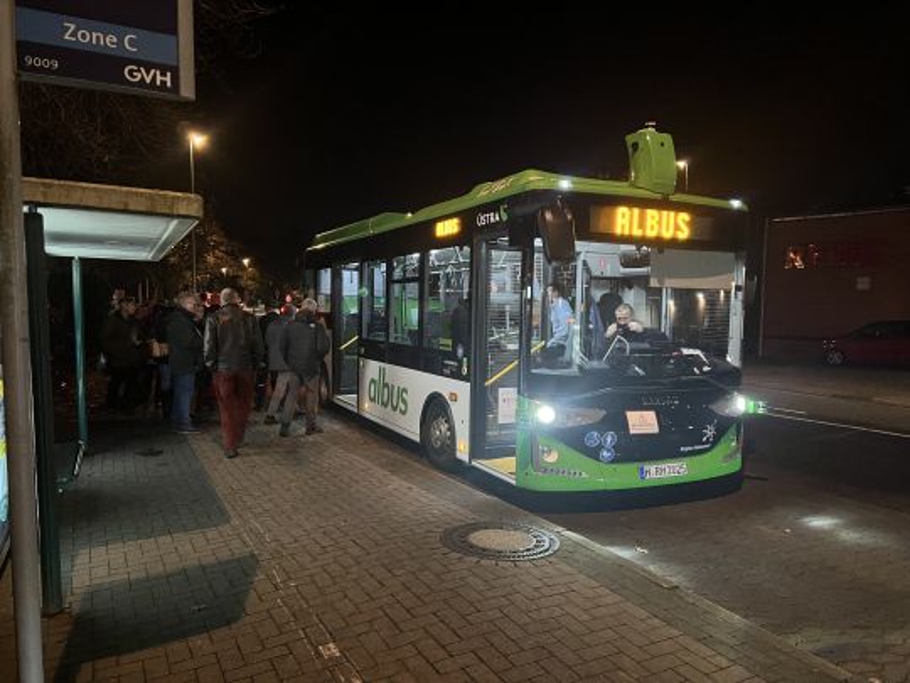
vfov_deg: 53.1
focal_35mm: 26
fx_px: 683
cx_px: 455
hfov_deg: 67.3
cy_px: 342
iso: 800
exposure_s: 1/28
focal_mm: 5.7
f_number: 1.5
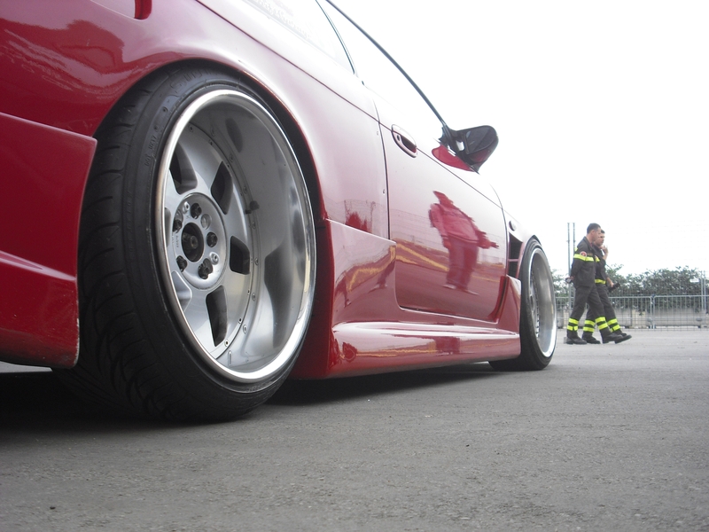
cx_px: 354
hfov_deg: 49.0
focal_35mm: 38
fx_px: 778
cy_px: 266
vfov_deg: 37.7
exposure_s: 1/200
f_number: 2.8
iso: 100
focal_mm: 6.2
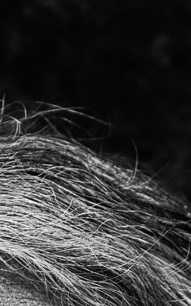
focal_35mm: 734
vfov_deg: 2.8
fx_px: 6118
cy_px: 847
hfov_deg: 1.8
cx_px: -14
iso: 100
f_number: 5
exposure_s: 1/400
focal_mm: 120
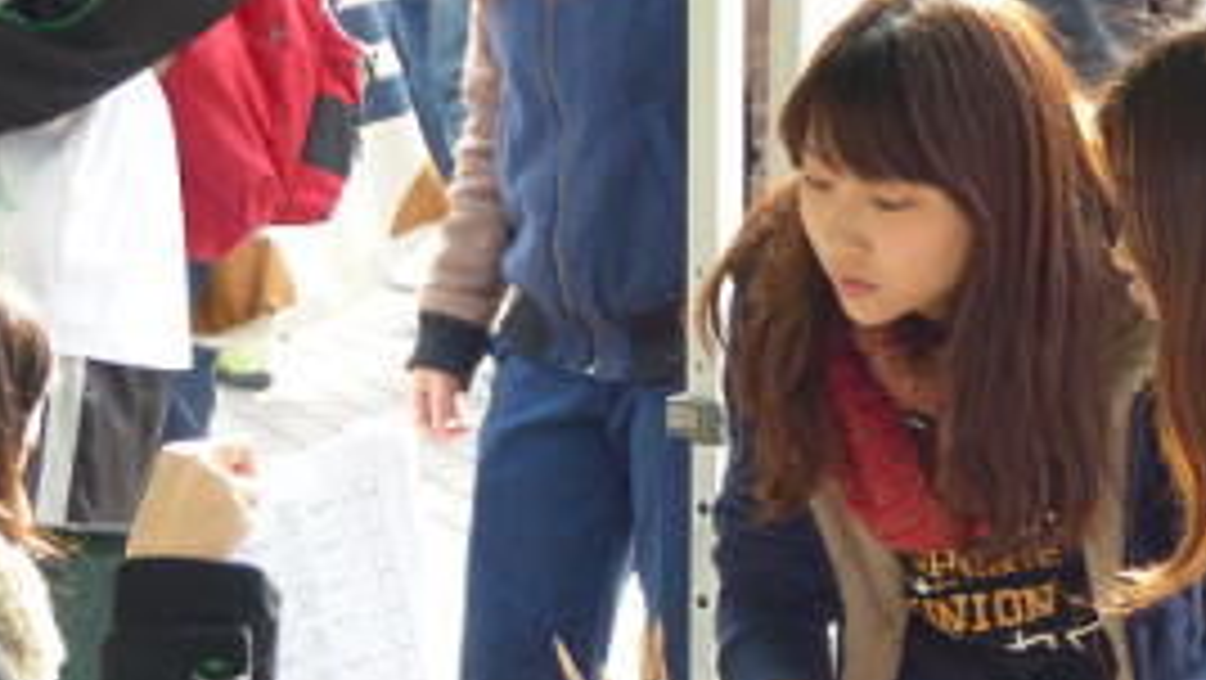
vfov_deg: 5.3
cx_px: 810
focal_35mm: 228
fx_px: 7294
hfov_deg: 9.4
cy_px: 383
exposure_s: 1/250
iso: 200
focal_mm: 25.2
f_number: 2.8
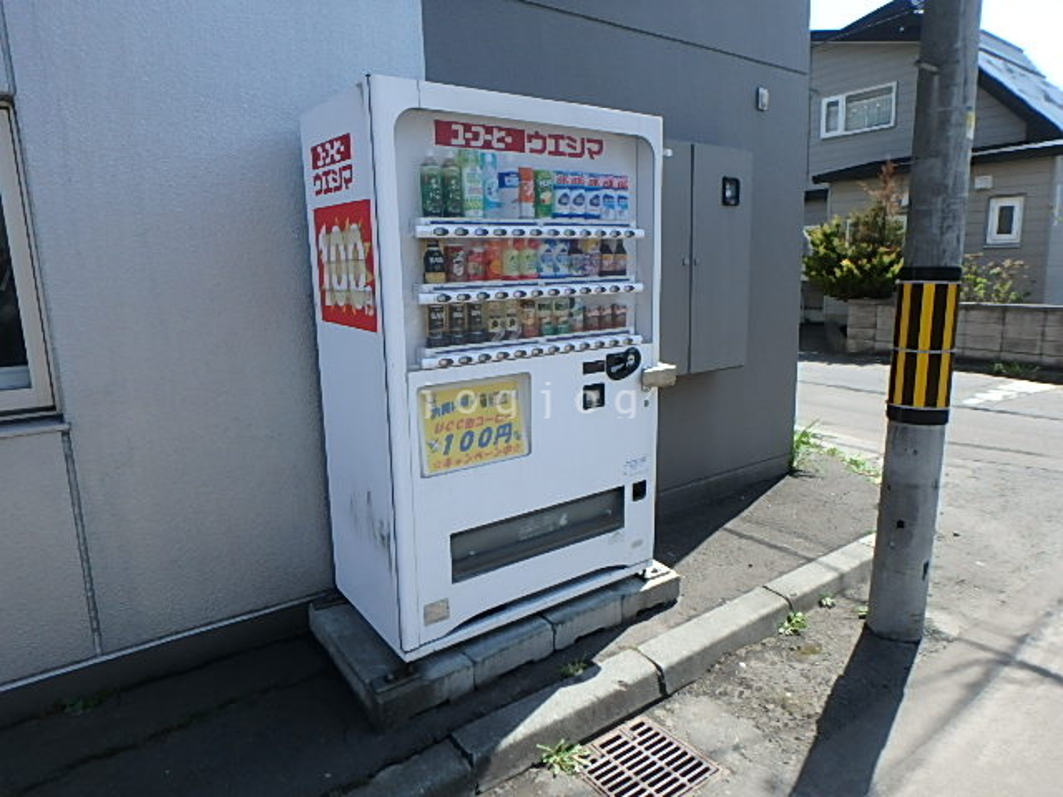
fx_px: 645
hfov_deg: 79.0
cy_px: 398
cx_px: 532
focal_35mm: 21
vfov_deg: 63.4
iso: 125
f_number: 3.5
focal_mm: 3.7
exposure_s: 1/500
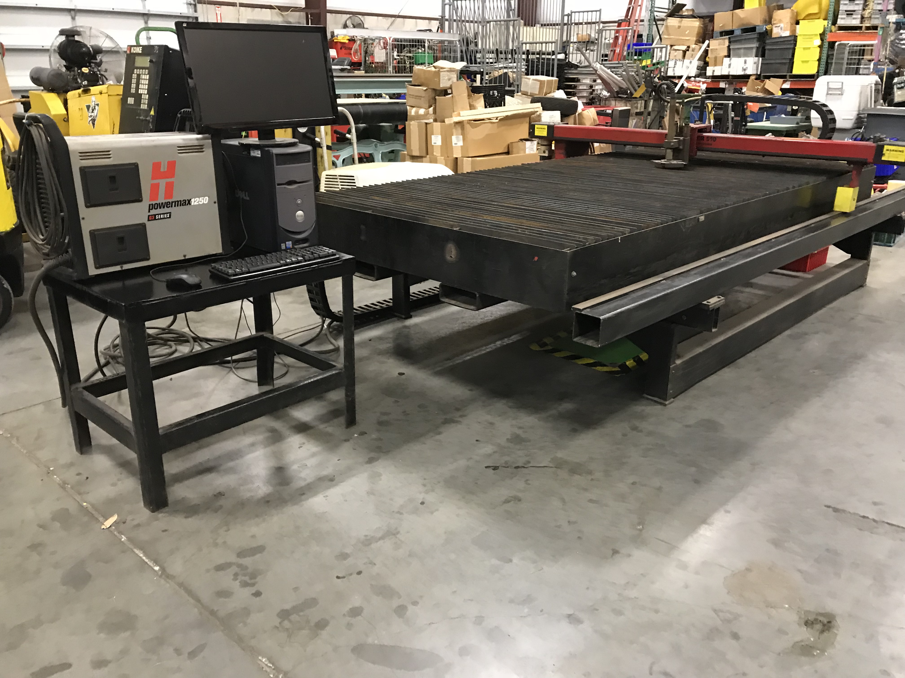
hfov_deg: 63.4
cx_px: 452
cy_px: 339
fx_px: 732
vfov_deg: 49.7
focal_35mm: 28
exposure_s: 1/9
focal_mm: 3.99
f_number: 1.8
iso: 100
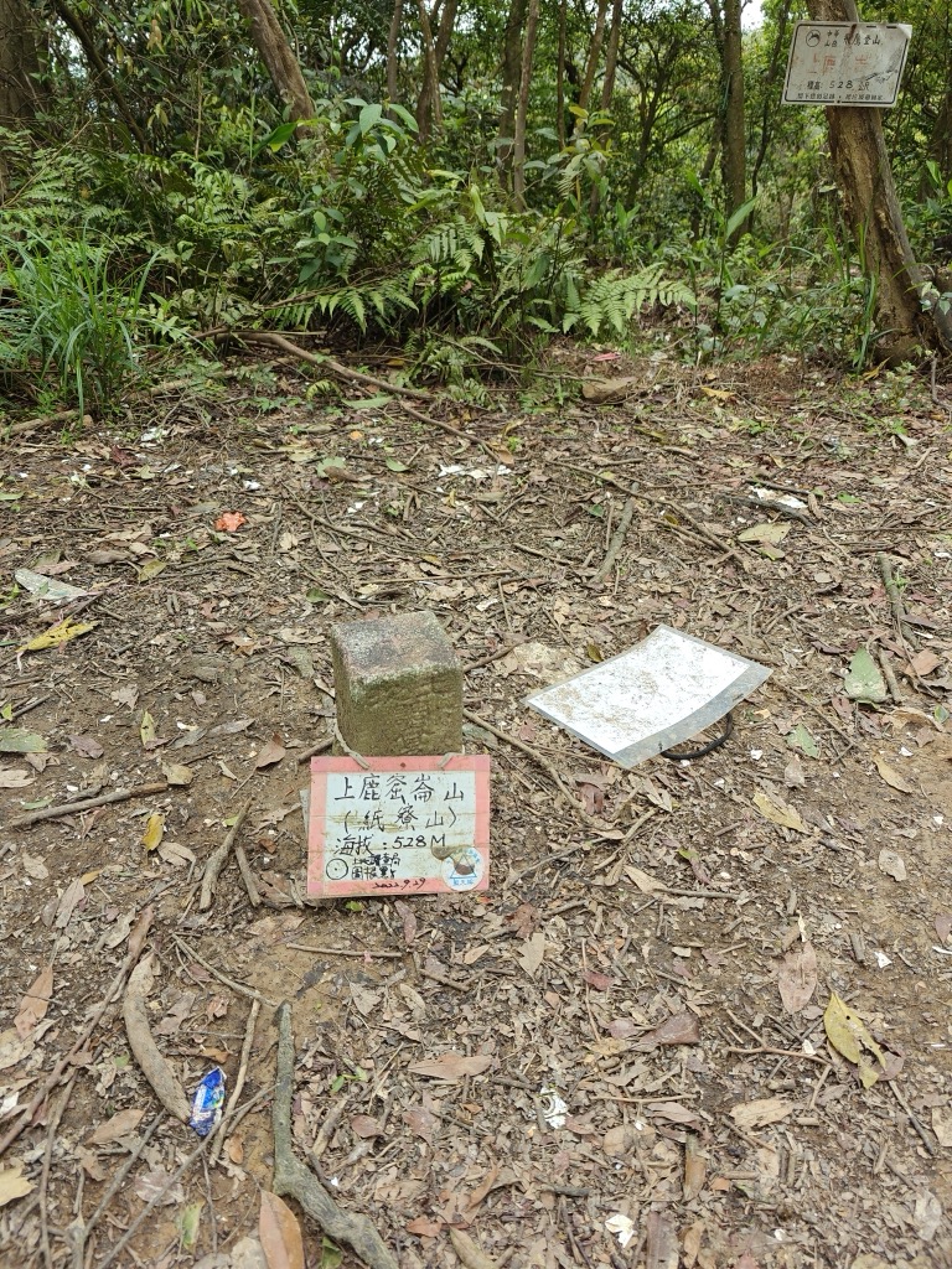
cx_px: 476
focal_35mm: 23
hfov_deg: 58.9
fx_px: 843
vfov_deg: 73.9
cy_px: 634
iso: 50
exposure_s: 1/195
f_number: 1.69
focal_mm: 6.06
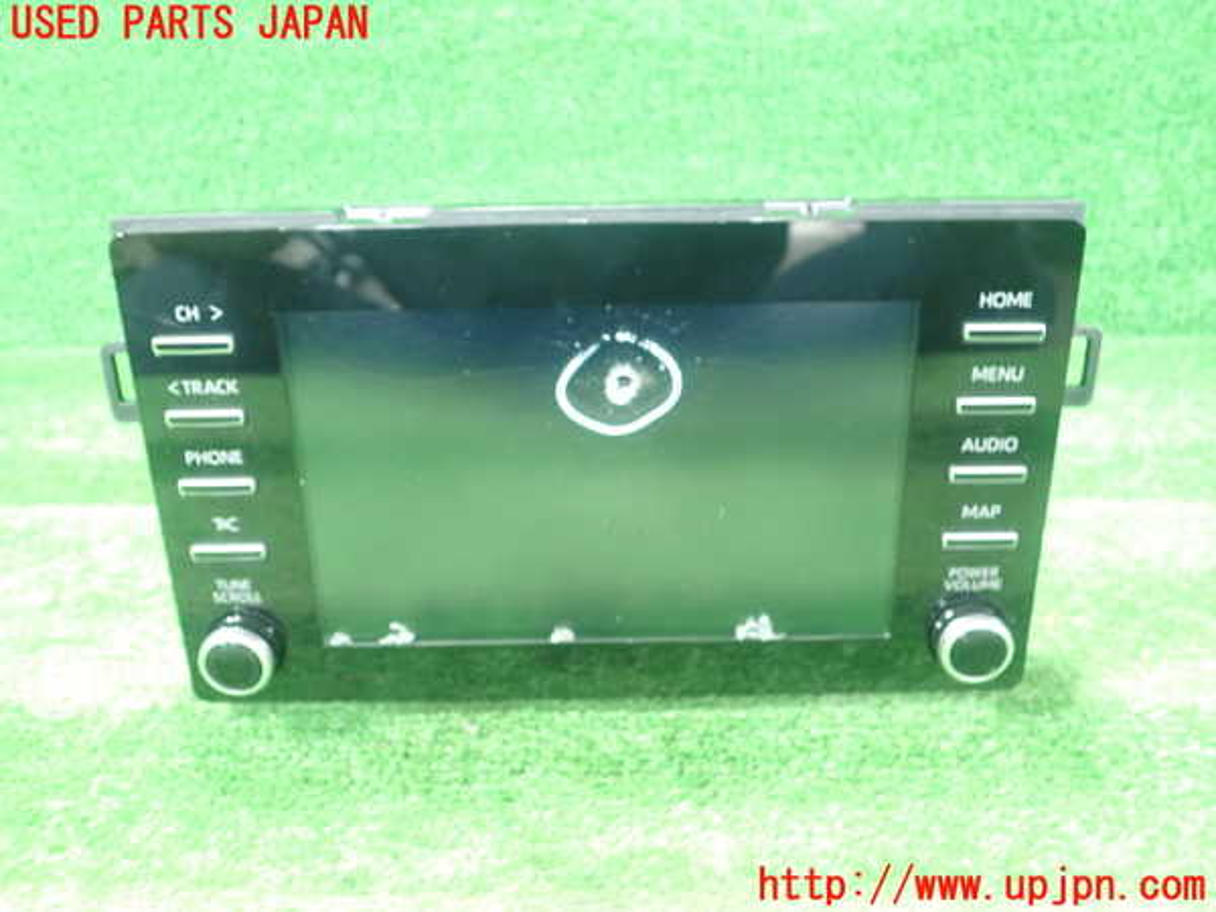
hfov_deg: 60.0
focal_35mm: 30
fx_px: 1054
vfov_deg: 46.8
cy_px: 456
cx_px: 608
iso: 1000
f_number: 2.3
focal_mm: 5.5
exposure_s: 1/30
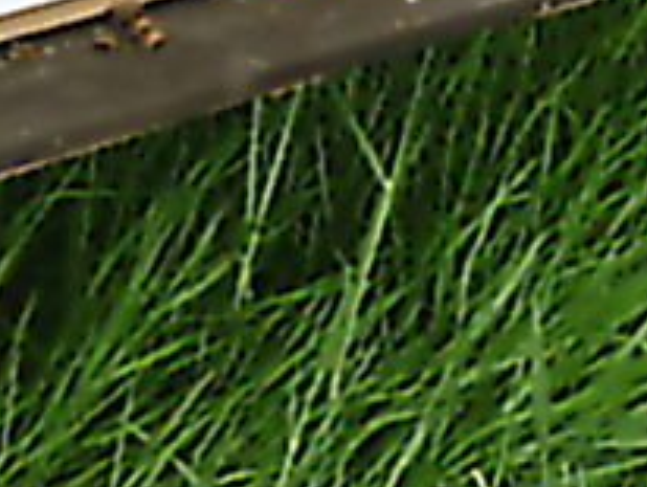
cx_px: 295
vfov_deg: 11.5
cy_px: -3
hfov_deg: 15.4
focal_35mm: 128
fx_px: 2395
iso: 80
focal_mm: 5.5
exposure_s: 1/250
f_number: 2.8
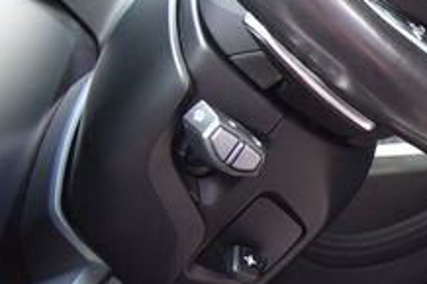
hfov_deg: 15.4
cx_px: 785
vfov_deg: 12.1
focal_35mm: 113
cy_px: 96
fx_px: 1339
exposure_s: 1/60
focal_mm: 24
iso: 500
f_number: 4
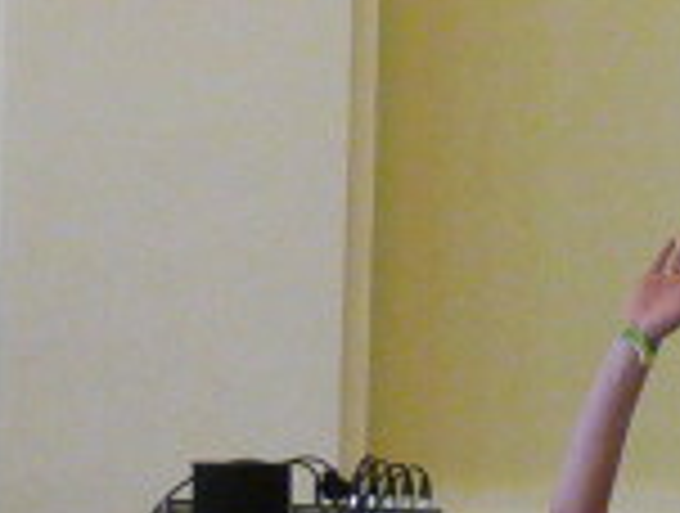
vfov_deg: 3.4
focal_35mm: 444
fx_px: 8743
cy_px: 356
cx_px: 1112
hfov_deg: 4.4
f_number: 3.2
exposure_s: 1/30
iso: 400
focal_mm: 10.4
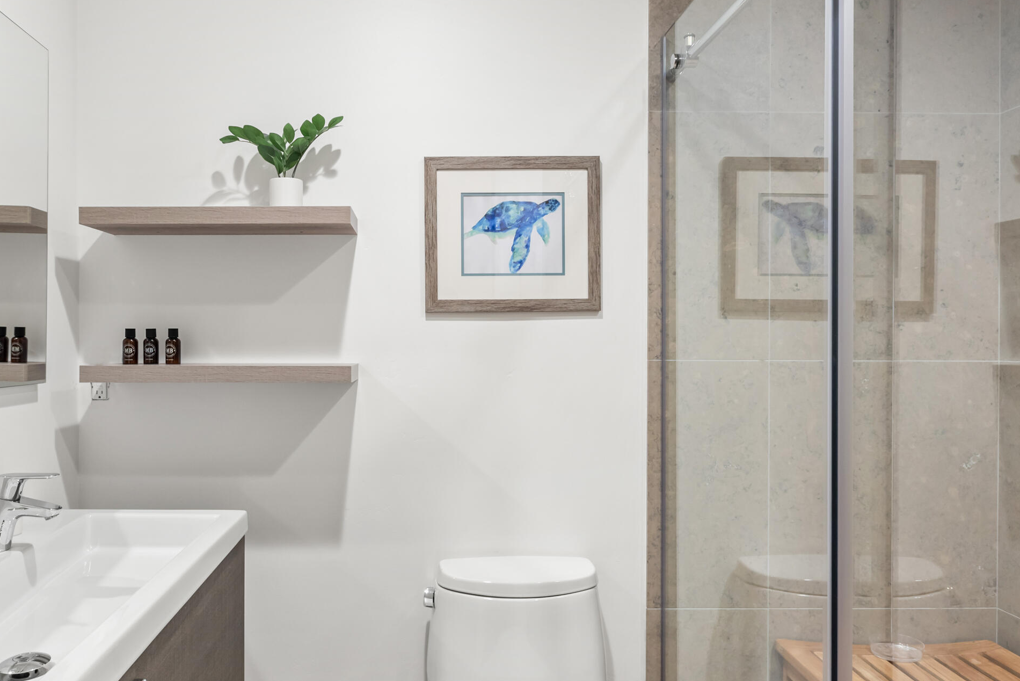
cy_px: 332
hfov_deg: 61.5
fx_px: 850
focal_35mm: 30
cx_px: 416
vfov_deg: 43.6
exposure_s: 1/8
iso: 320
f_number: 7.1
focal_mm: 19
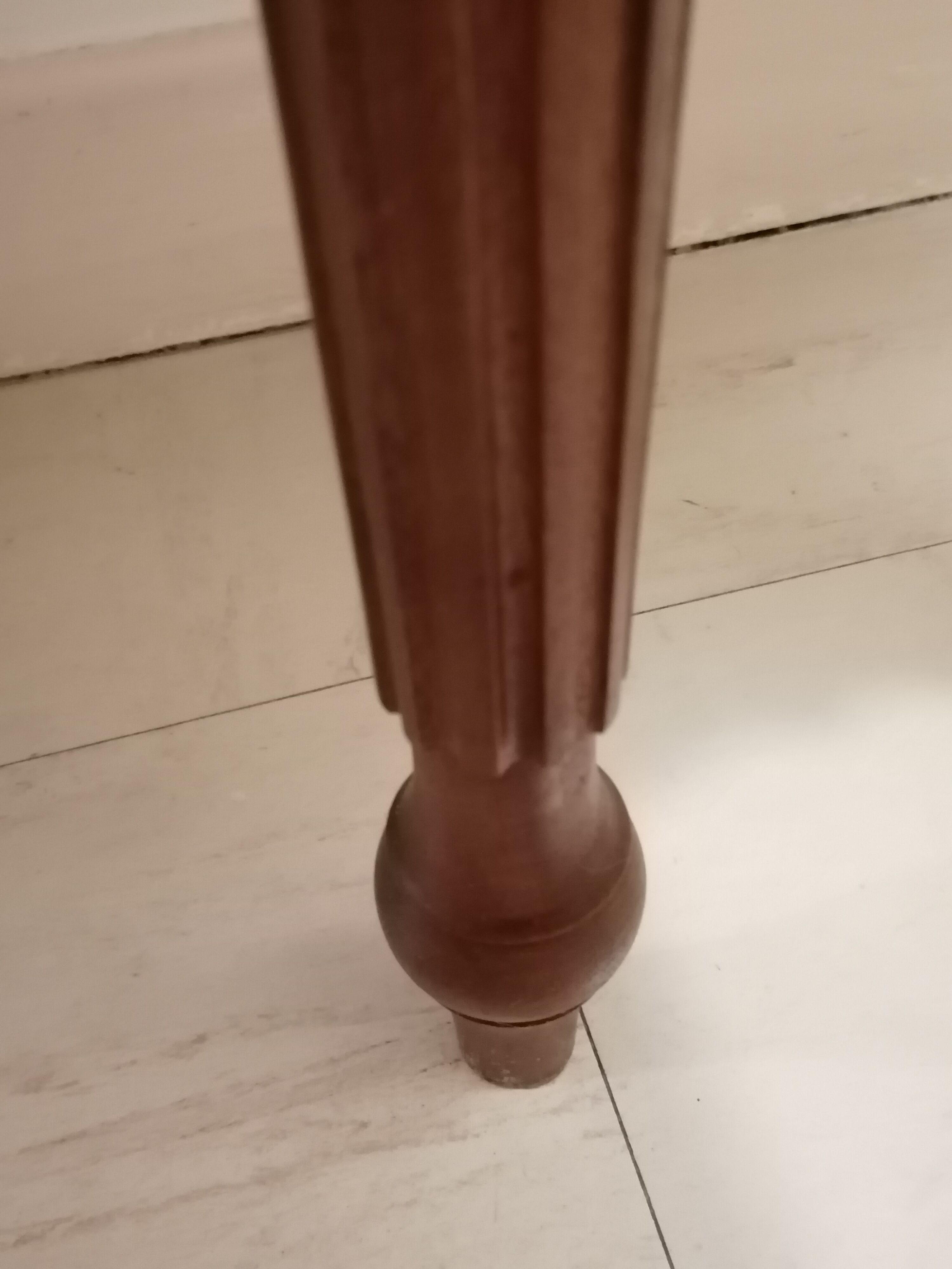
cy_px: 634
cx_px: 476
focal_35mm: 37
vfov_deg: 50.1
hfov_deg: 38.7
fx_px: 1357
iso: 2000
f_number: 1.8
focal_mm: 4.75
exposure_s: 1/14.3
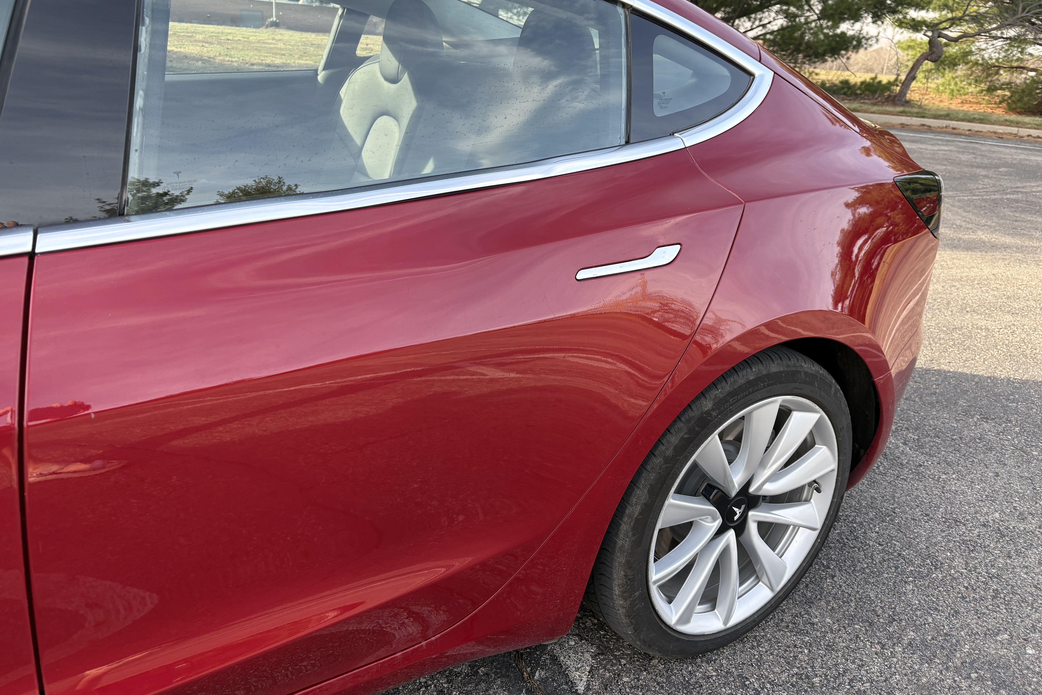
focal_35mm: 28
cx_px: 521
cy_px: 300
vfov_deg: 46.3
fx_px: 810
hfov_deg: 65.5
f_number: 1.6
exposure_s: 1/339
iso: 50
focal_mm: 5.96
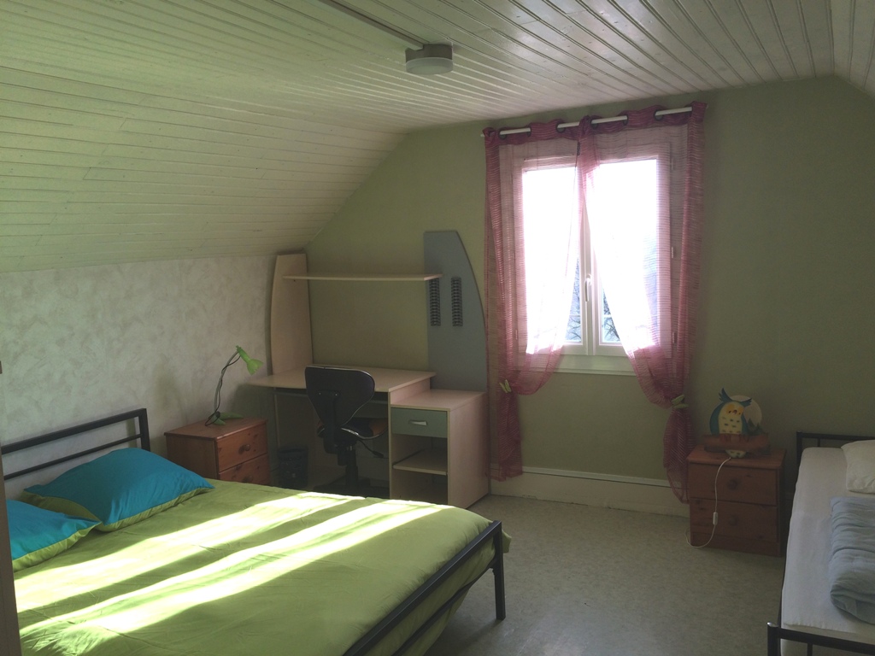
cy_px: 328
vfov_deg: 48.2
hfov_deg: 61.7
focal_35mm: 29
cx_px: 438
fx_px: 733
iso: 32
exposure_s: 1/222
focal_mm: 4.15
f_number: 2.2
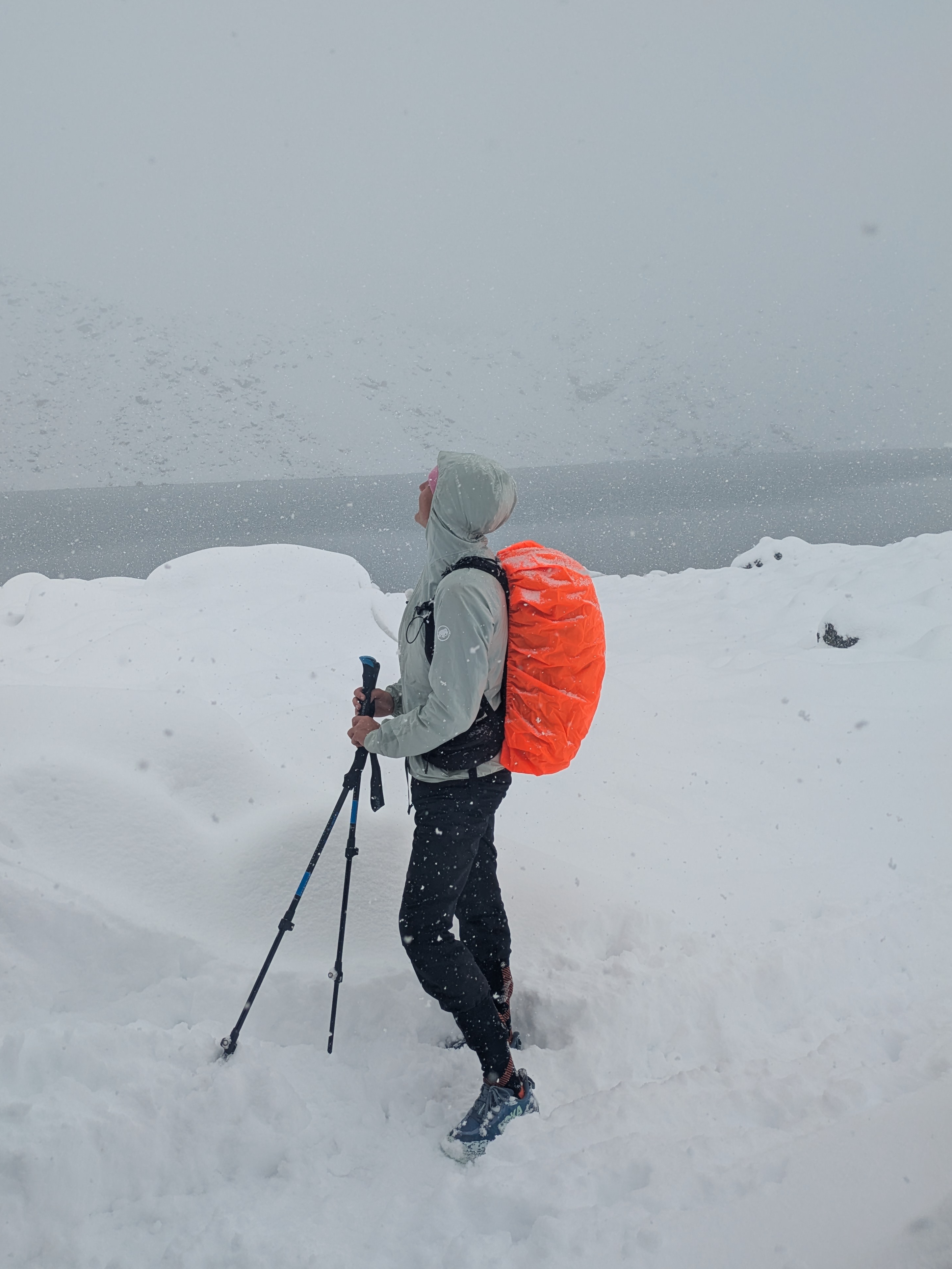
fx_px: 1099
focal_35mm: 30
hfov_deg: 46.7
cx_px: 421
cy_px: 560
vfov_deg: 59.8
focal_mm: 5.43
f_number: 1.89
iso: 67
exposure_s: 1/1513
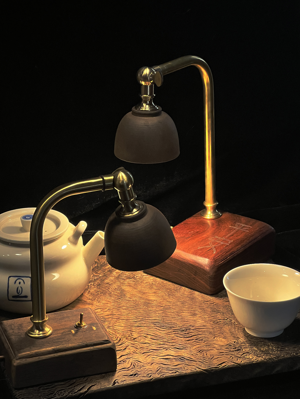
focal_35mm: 98
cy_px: 183
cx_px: 136
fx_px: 1132
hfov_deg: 15.1
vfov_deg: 20.0
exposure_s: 1/100
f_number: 2.8
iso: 125
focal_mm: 9
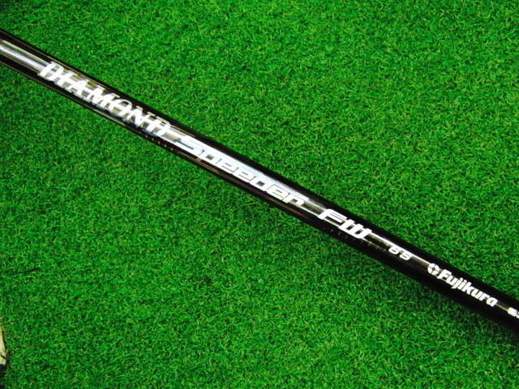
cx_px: 260
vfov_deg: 38.7
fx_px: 555
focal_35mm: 37
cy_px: 194
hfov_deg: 50.1
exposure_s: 1/250
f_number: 3.6
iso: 3200
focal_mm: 6.42
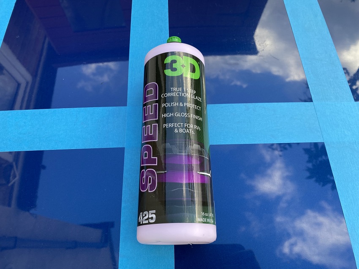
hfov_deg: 67.3
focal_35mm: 26
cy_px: 134
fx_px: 270
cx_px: 180
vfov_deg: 53.0
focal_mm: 4.25
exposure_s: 1/138
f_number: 1.8
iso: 32
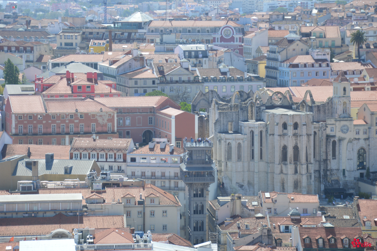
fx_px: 1648
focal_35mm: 158
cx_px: 188
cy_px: 126
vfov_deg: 8.7
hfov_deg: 13.1
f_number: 7.1
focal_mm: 105
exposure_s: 1/200
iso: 100
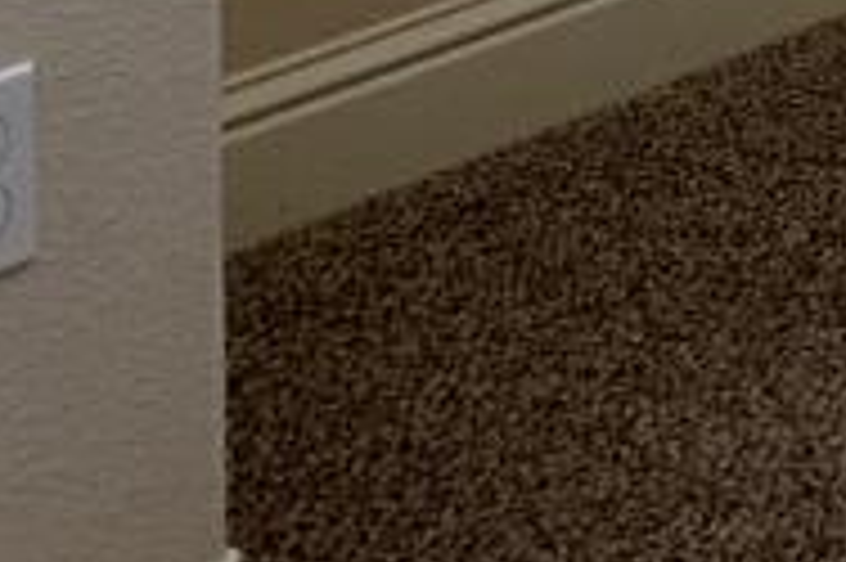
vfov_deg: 5.6
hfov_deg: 7.9
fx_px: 5071
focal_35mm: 216
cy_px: -1562
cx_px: 2718
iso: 125
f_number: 1.5
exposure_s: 1/60
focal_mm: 5.7
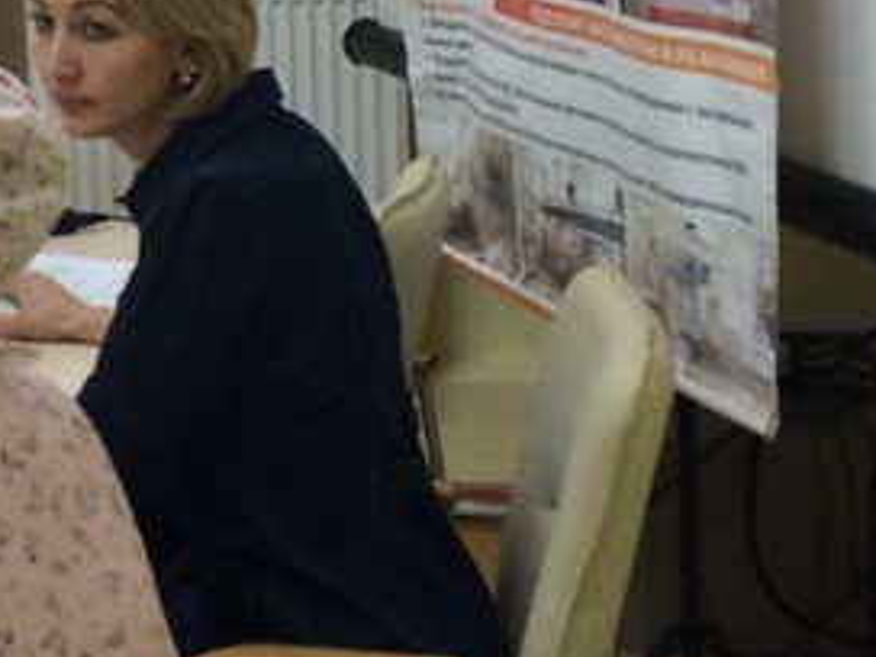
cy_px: 129
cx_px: -171
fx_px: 2758
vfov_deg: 13.5
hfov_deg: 17.2
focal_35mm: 109
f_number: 2.2
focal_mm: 4.15
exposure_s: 1/33
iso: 40
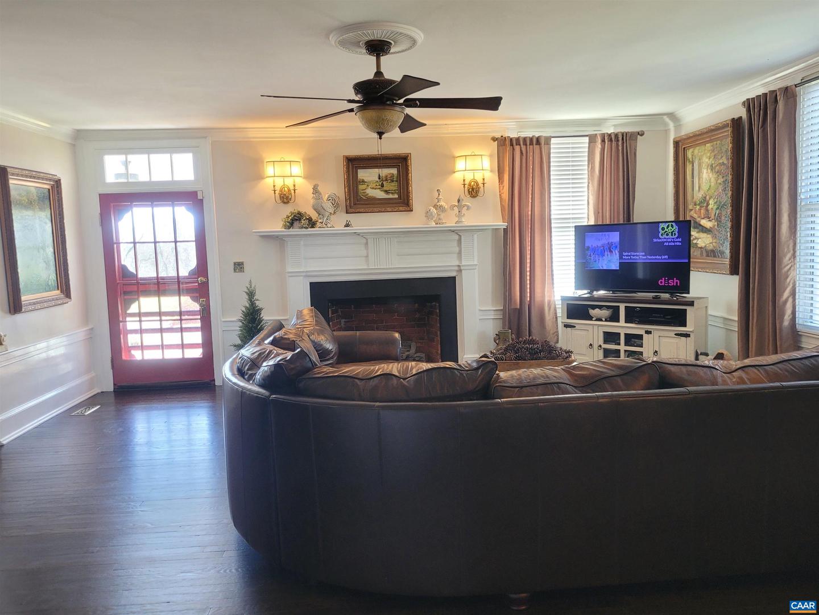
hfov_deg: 67.3
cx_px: 410
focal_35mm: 26
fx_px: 615
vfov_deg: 53.1
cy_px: 308
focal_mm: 5.4
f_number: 1.8
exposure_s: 1/40
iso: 200
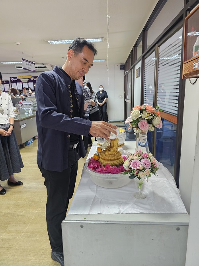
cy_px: 133
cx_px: 100
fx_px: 176
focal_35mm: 23
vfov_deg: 73.9
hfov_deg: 58.9
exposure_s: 1/50
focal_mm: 6.3
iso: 640
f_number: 1.7
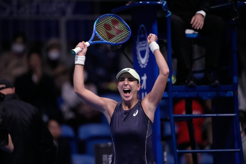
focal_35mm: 400
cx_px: 123
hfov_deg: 5.2
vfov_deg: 3.4
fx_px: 2732
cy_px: 82
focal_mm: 400
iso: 3200
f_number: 2.8
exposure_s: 1/3200
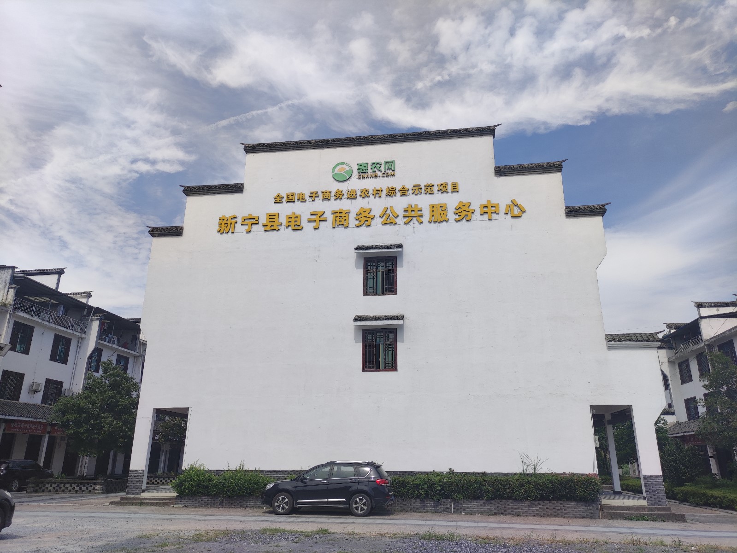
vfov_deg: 54.9
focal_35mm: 25
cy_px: 276
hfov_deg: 69.4
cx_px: 368
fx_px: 533
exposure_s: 1/1551
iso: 50
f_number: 1.89
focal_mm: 5.43
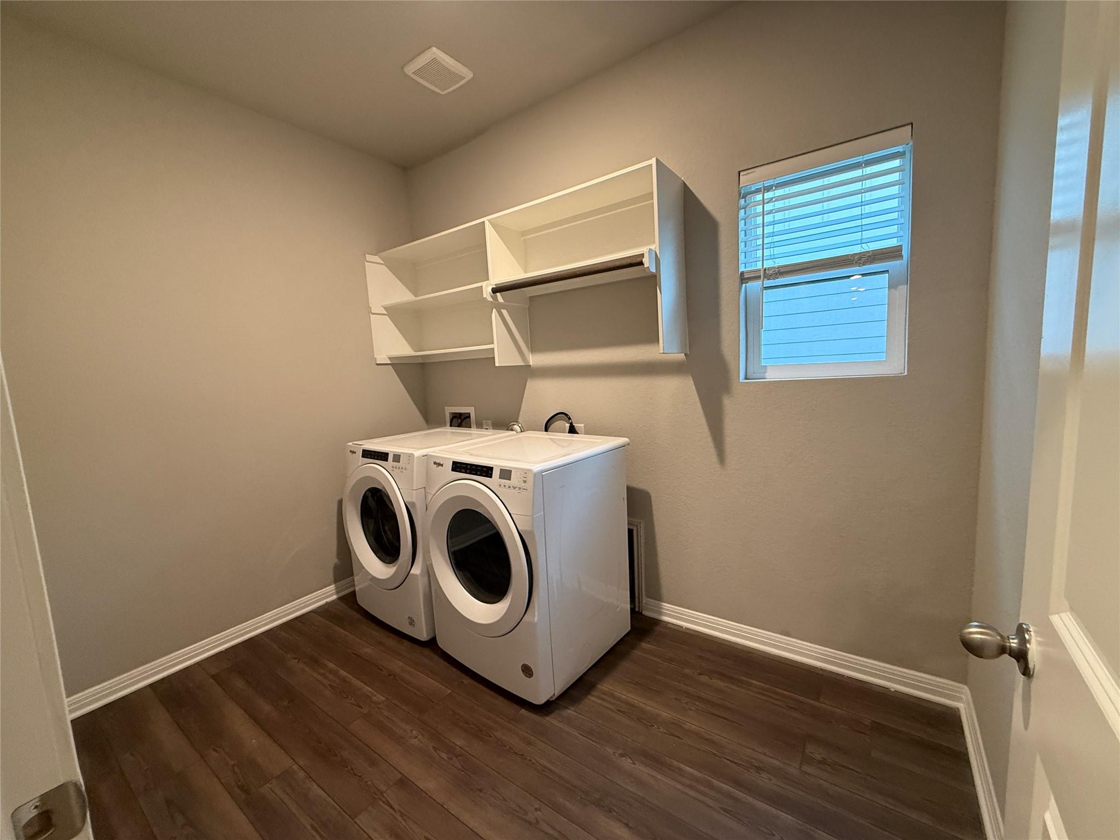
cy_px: 420
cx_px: 560
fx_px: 453
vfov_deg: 85.7
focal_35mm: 14
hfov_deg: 102.1
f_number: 2.2
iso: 320
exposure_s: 1/60
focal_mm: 2.22
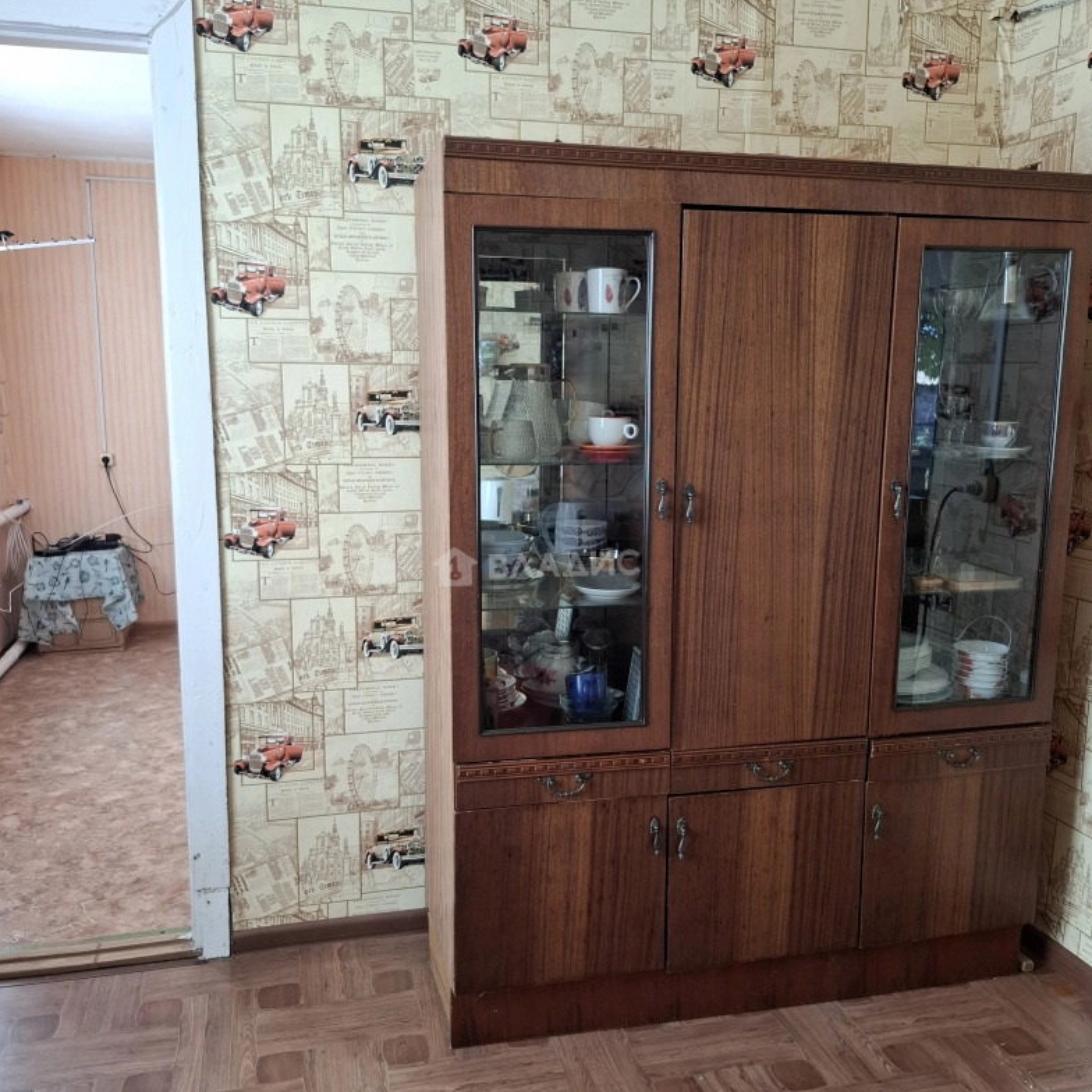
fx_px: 999
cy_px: 564
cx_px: 538
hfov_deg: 57.3
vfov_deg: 57.3
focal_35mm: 28
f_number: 1.8
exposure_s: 1/120
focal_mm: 5.54
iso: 80
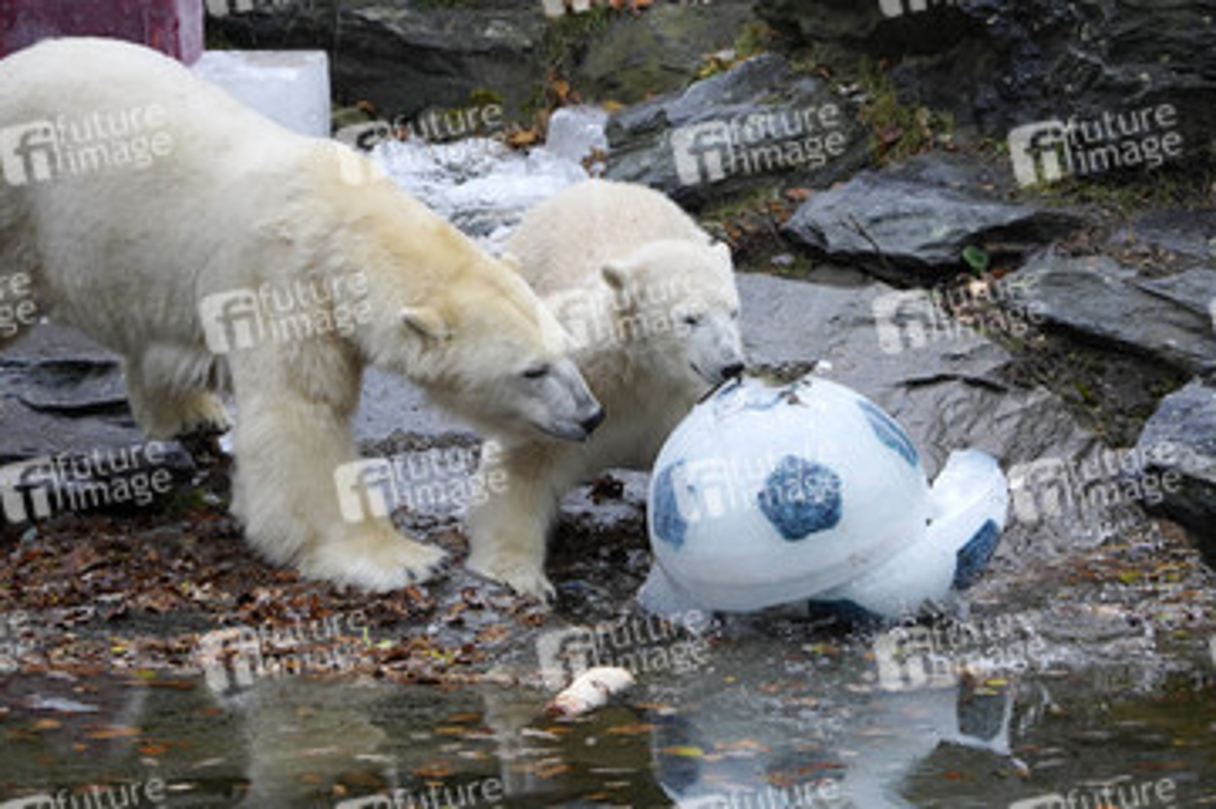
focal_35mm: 256
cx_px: 669
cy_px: 398
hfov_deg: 8.1
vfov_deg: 5.4
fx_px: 8639
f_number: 6.3
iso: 1600
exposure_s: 1/640
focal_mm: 205
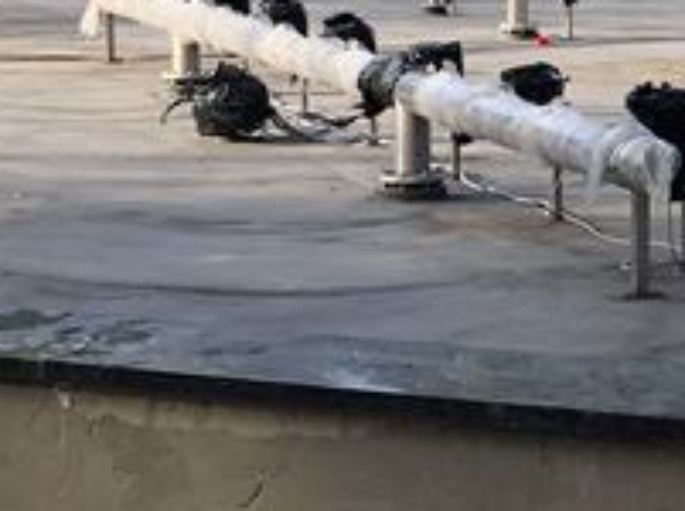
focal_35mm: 134
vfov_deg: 11.0
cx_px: 958
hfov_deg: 14.0
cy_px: 116
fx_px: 2647
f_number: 1.8
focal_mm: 3.99
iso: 20
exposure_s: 1/471
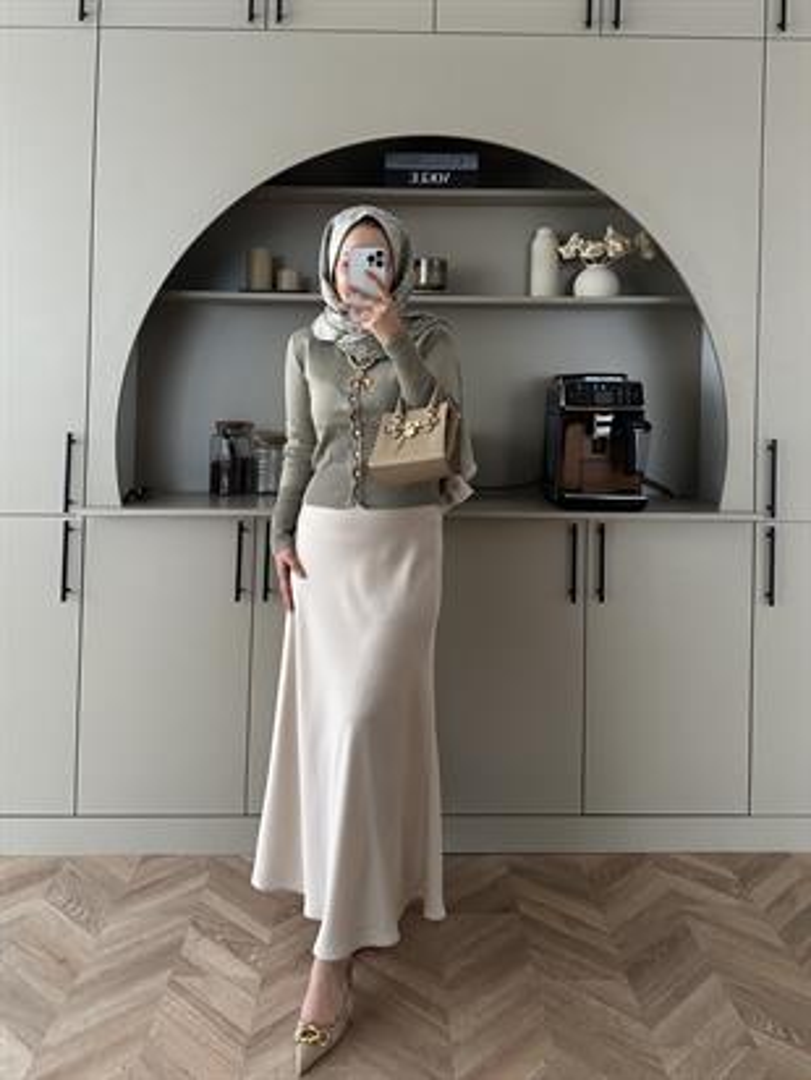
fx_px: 749
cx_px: 406
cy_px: 540
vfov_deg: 71.6
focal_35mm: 24
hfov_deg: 56.8
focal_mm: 6.86
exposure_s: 1/98
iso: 250
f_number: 1.78
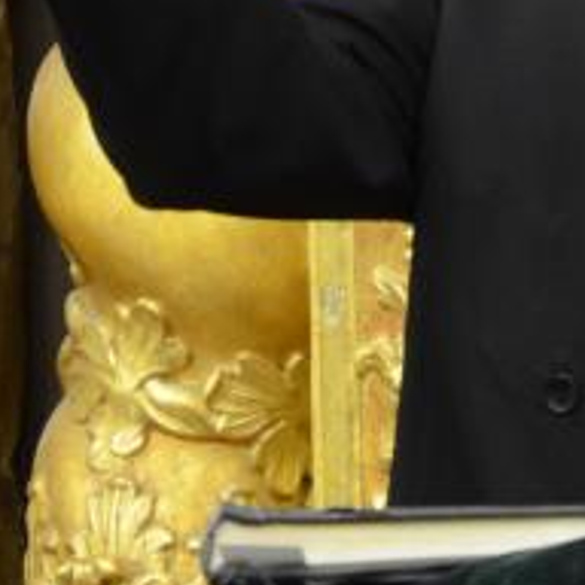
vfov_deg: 3.0
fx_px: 11018
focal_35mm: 576
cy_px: 165
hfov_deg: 3.0
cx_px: 753
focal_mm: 85
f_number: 5.6
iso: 1250
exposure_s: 1/100
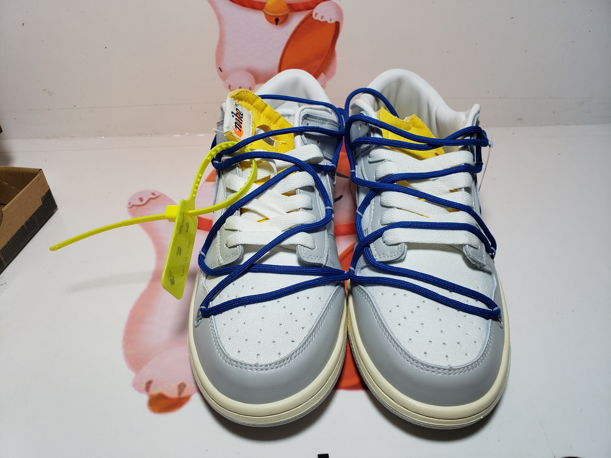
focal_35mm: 26
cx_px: 306
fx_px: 459
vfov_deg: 53.1
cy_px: 229
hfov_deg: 67.3
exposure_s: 1/274
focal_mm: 4.3
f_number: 2.4
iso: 50
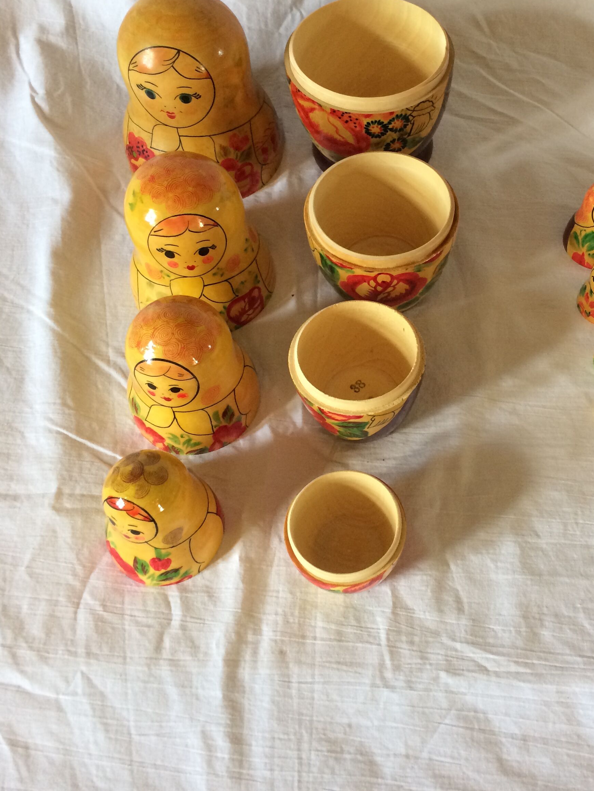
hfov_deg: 34.8
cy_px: 321
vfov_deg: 45.6
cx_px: 402
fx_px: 938
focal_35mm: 41
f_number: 2.2
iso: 160
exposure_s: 1/33
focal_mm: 4.15
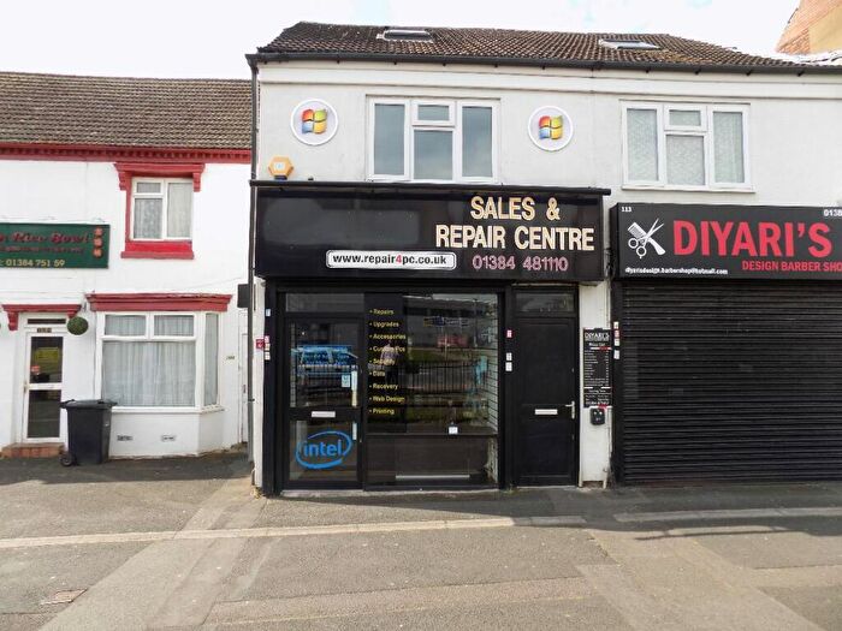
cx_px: 421
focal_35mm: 23
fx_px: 559
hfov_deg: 73.9
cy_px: 316
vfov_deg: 58.9
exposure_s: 1/400
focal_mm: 4
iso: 80
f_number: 3.1
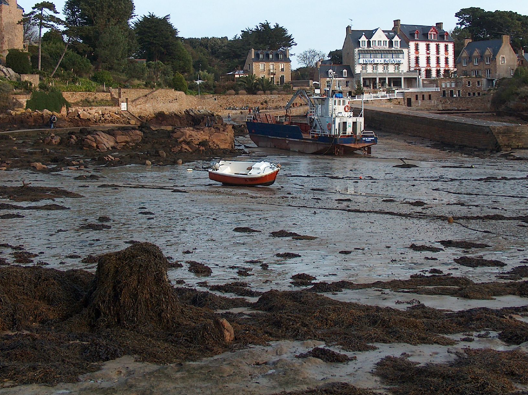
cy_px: 151
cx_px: 279
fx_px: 838
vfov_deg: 26.5
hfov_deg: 35.0
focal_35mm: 55
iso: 100
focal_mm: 8.96
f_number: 4.8
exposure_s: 1/301
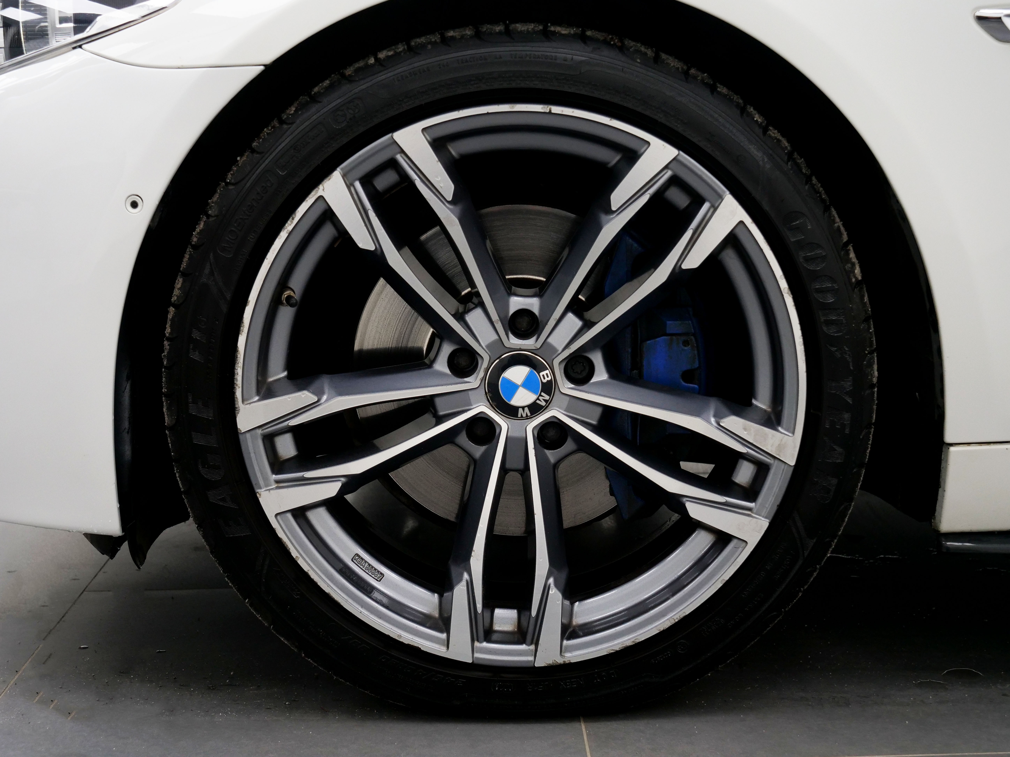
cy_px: 378
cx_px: 505
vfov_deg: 25.2
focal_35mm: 58
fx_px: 1692
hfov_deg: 33.2
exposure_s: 1/320
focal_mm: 29
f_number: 3.7
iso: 800
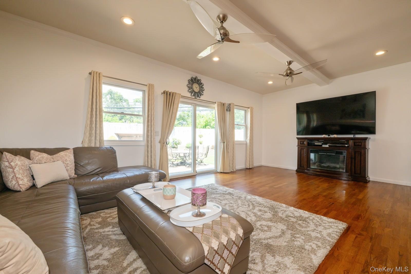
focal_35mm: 14
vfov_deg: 79.2
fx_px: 165
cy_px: 137
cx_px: 206
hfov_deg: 102.3
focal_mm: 14.5
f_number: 13
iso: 400
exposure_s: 1/50
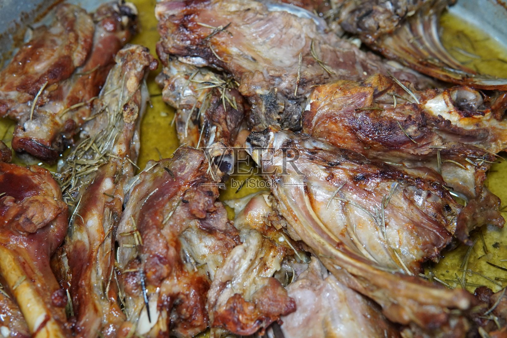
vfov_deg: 29.9
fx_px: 634
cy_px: 169
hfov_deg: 43.6
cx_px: 254
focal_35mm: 45
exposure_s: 1/50
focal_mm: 30
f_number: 4.5
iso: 2000
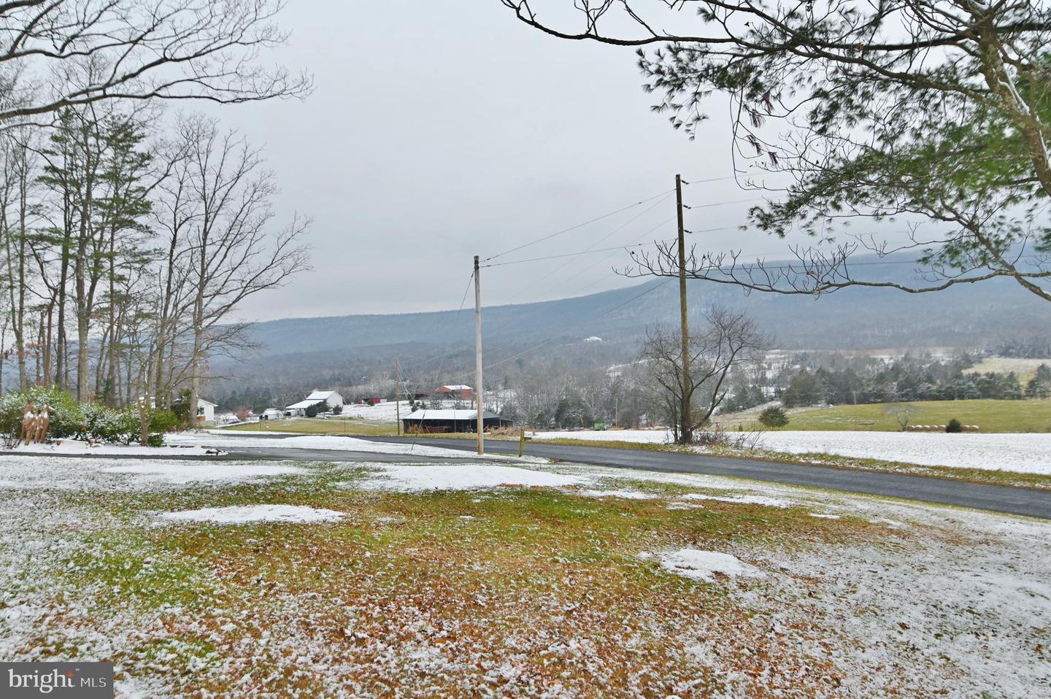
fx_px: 788
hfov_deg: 67.4
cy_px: 350
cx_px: 526
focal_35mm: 27
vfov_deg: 47.9
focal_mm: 27
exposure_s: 1/250
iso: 140
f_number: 5.6
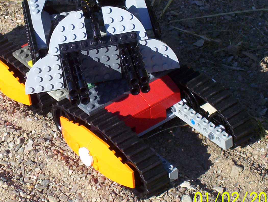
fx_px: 1498
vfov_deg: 7.7
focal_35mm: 193
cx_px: 98
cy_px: 81
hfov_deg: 10.2
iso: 100
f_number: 4.62
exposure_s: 1/807
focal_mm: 16.3
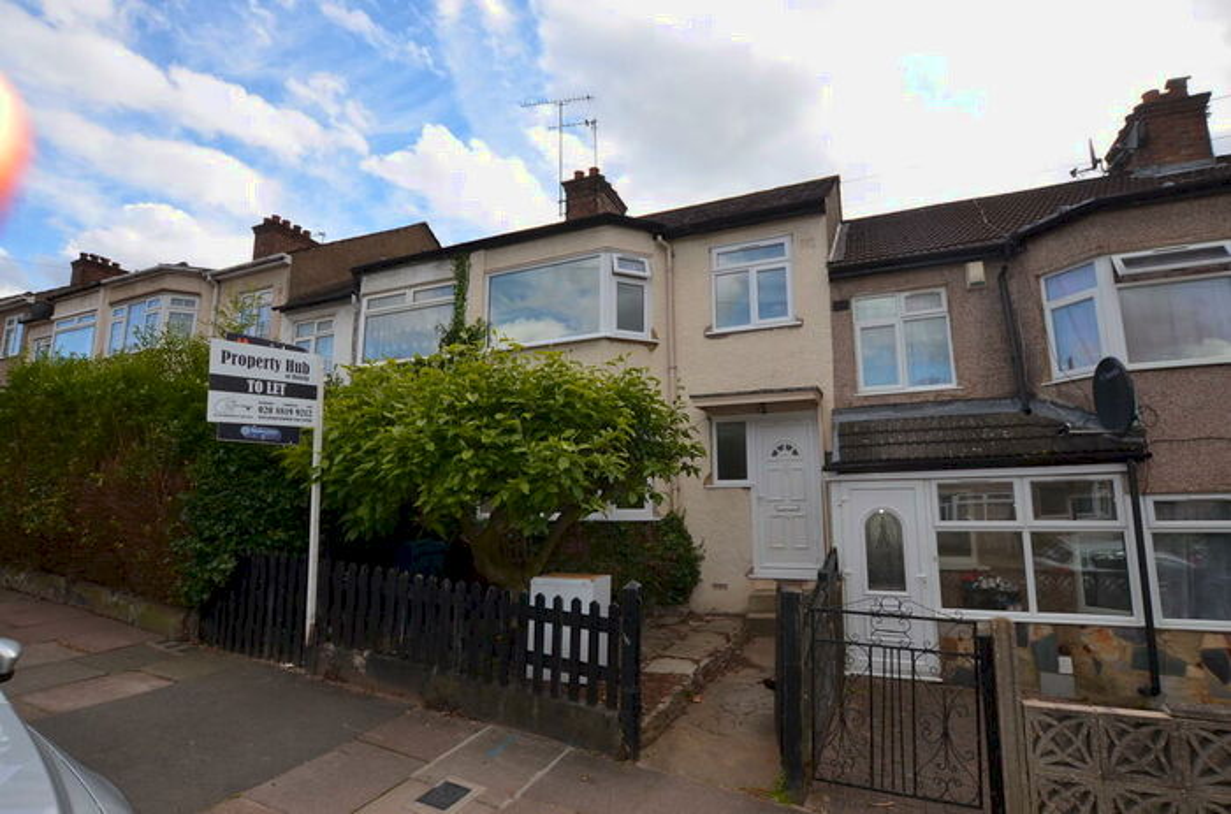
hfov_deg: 92.6
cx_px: 616
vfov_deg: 69.4
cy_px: 407
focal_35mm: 17
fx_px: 588
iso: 100
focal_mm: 11.5
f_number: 6.3
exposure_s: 1/200
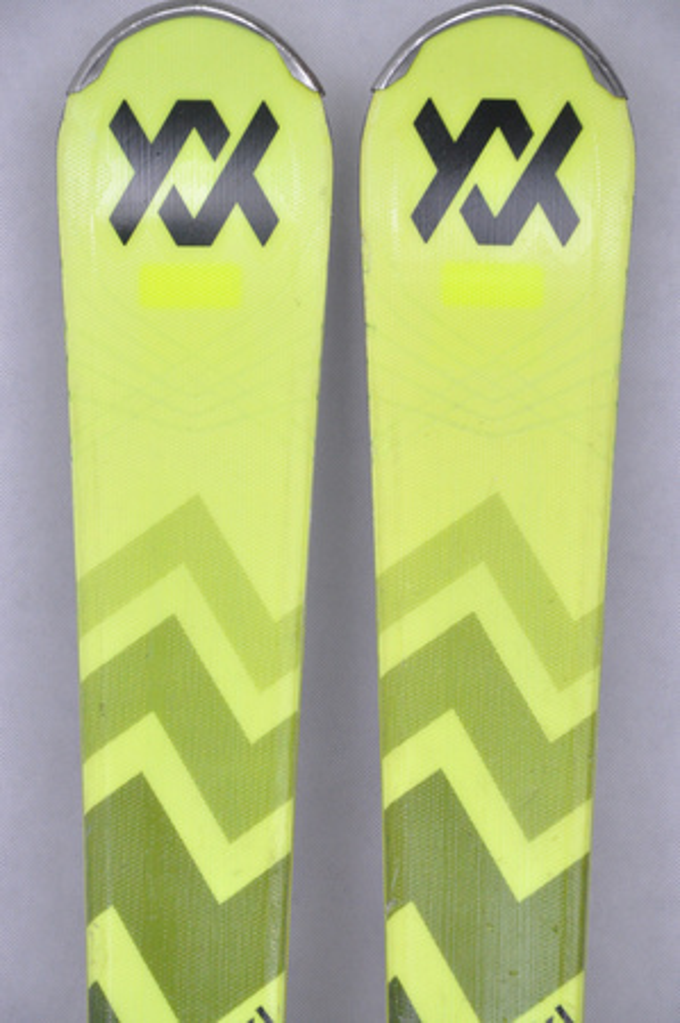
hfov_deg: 8.7
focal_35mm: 158
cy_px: 512
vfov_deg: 13.1
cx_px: 340
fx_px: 4472
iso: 2800
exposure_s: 1/125
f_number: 8
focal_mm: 105
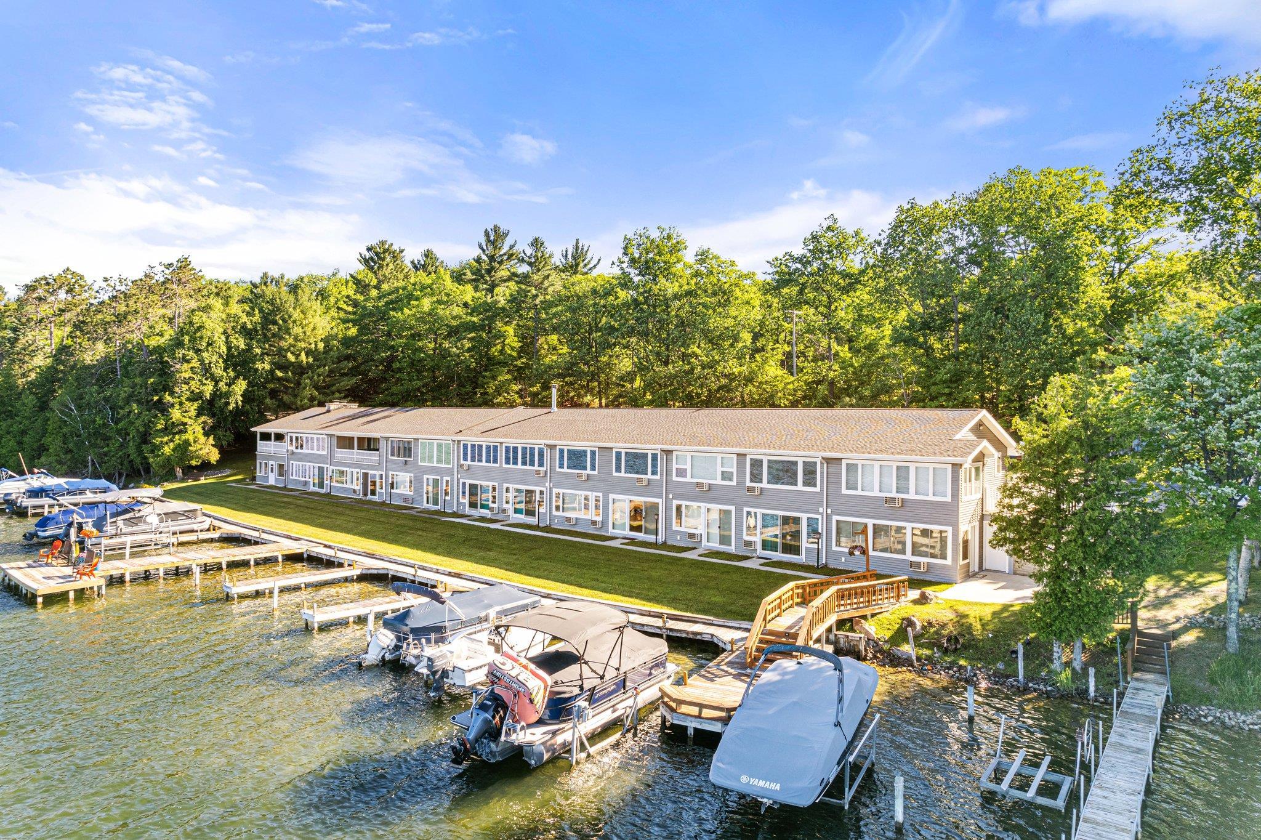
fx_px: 770
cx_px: 630
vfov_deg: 57.2
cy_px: 420
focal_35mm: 22
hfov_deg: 78.6
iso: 100
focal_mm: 8.38
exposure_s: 1/320
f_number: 2.8
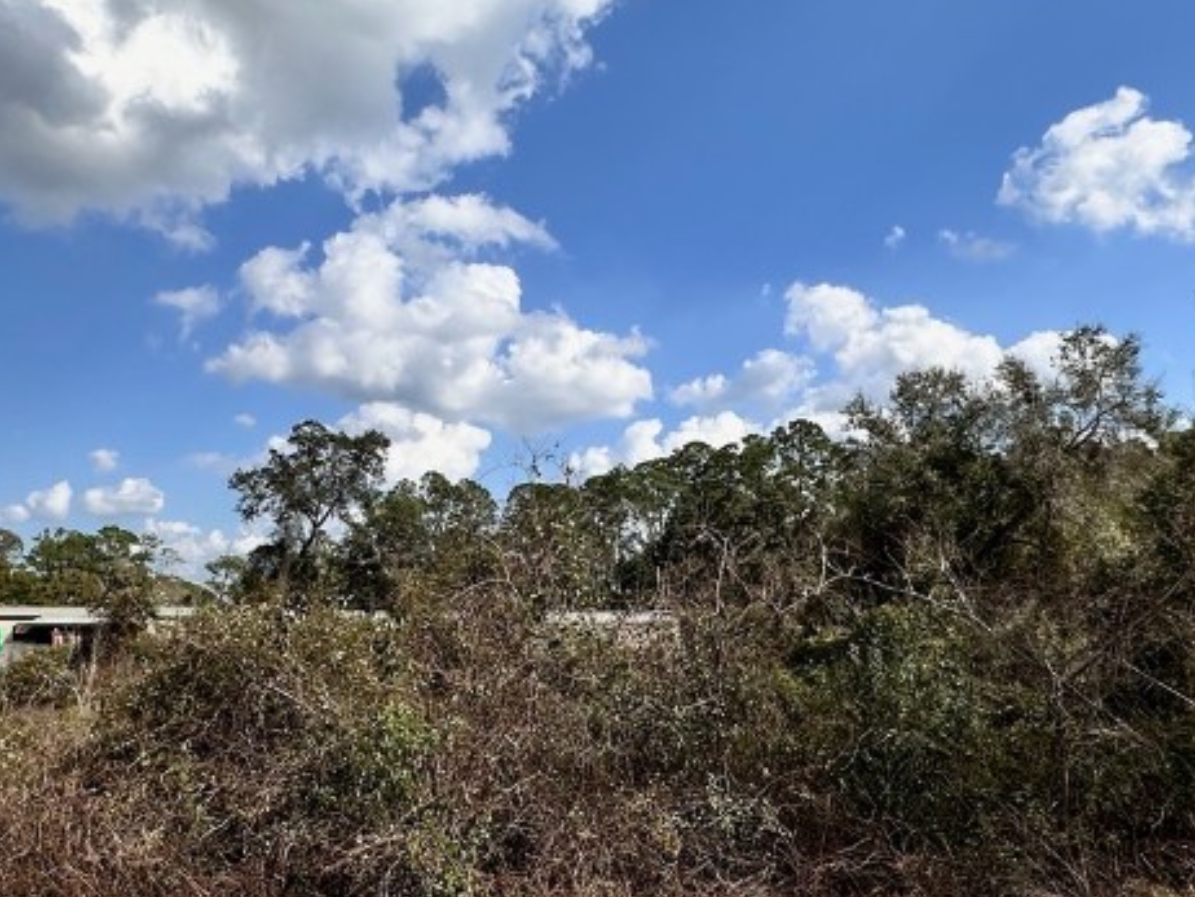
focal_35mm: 31
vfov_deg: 45.3
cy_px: 514
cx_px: 525
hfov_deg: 58.2
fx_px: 1071
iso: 50
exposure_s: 1/2618
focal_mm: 2.22
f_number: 2.2
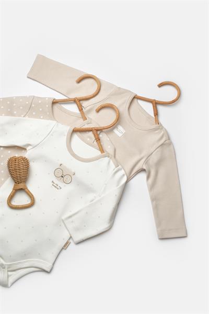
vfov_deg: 46.4
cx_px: 104
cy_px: 157
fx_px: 366
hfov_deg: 31.9
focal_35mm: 42
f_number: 11
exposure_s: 1/125
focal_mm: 27.7
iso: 125
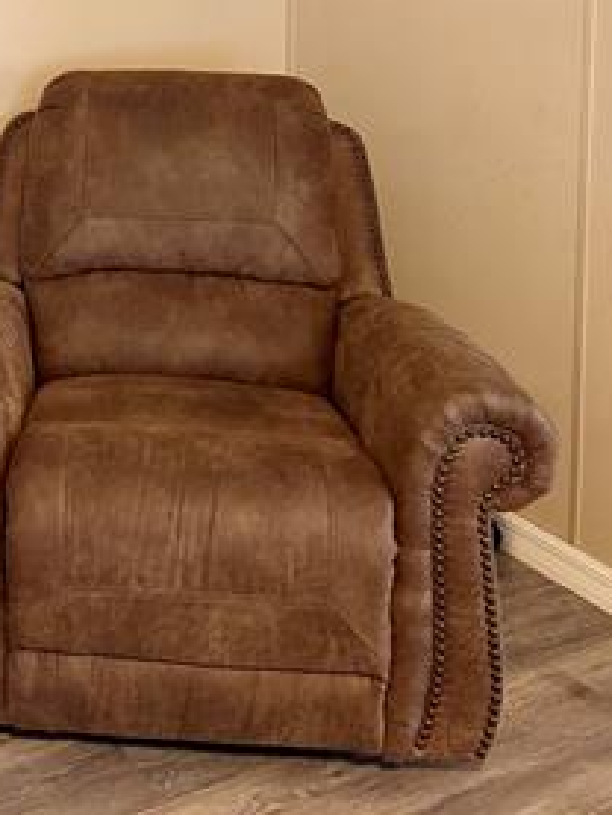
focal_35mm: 52
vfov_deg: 33.0
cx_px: -24
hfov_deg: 26.3
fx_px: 1225
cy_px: -41
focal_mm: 6.76
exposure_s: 1/60
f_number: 1.78
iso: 500
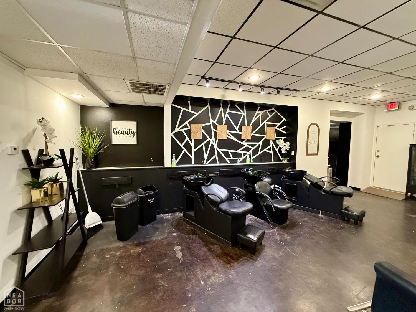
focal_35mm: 14
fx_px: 168
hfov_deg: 102.1
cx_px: 208
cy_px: 156
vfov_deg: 85.7
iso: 640
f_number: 2.2
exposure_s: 1/60
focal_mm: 2.22
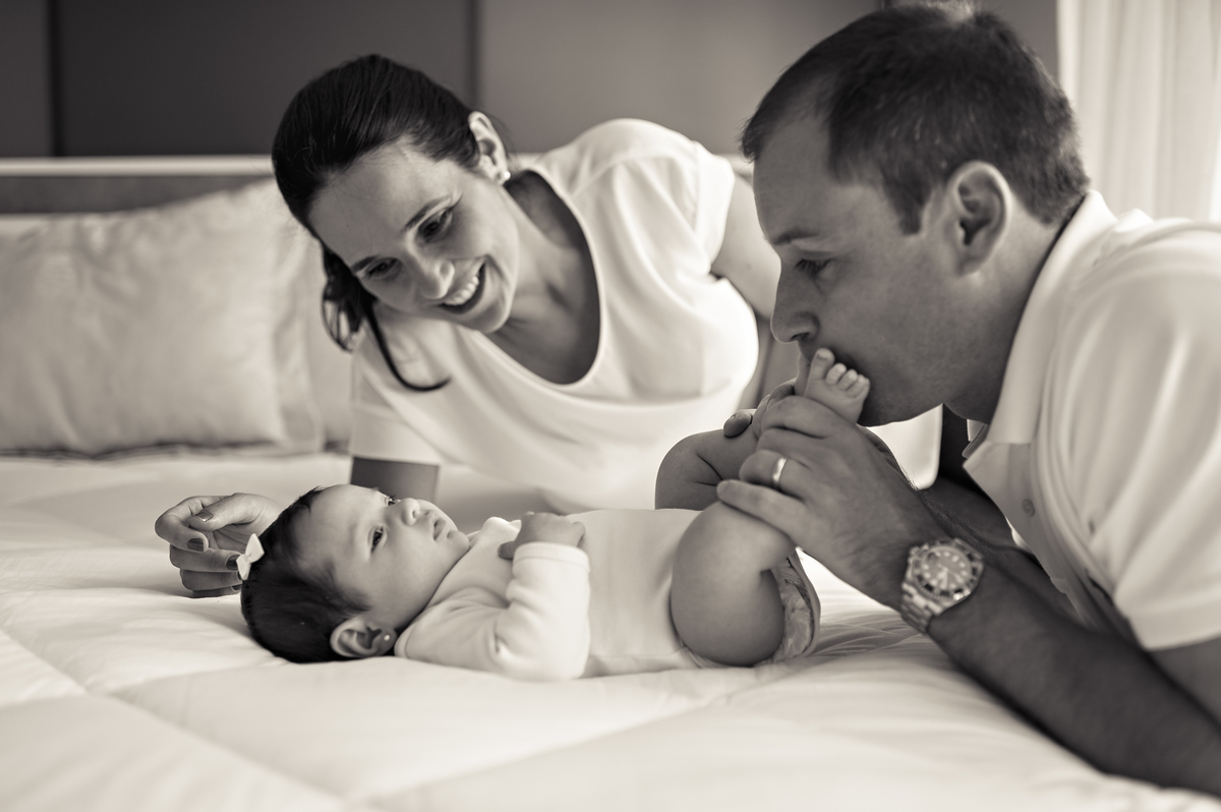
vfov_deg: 37.8
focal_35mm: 35
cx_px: 610
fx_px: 1186
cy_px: 406
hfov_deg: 54.5
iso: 200
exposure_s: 1/125
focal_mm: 35
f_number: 2
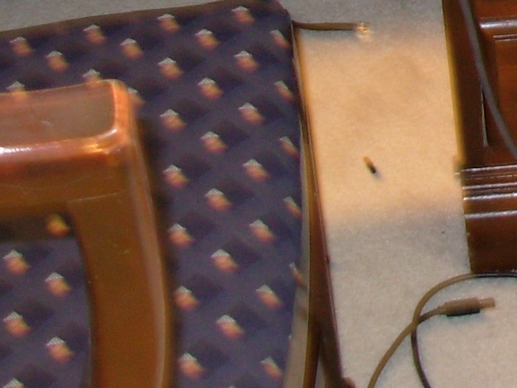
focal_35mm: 148
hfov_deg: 12.6
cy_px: -210
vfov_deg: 9.7
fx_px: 2210
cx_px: 802
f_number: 2.9
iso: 50
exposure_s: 1/1.7
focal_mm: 6.3
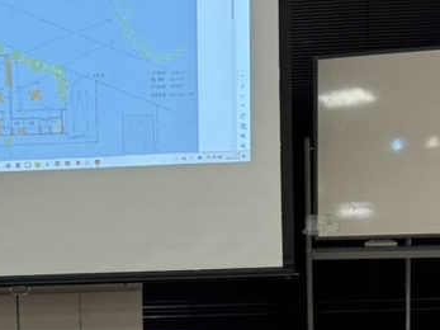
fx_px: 1055
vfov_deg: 17.5
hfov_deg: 23.0
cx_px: 44
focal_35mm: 83
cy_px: 286
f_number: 1.78
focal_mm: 6.76
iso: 200
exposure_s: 1/60
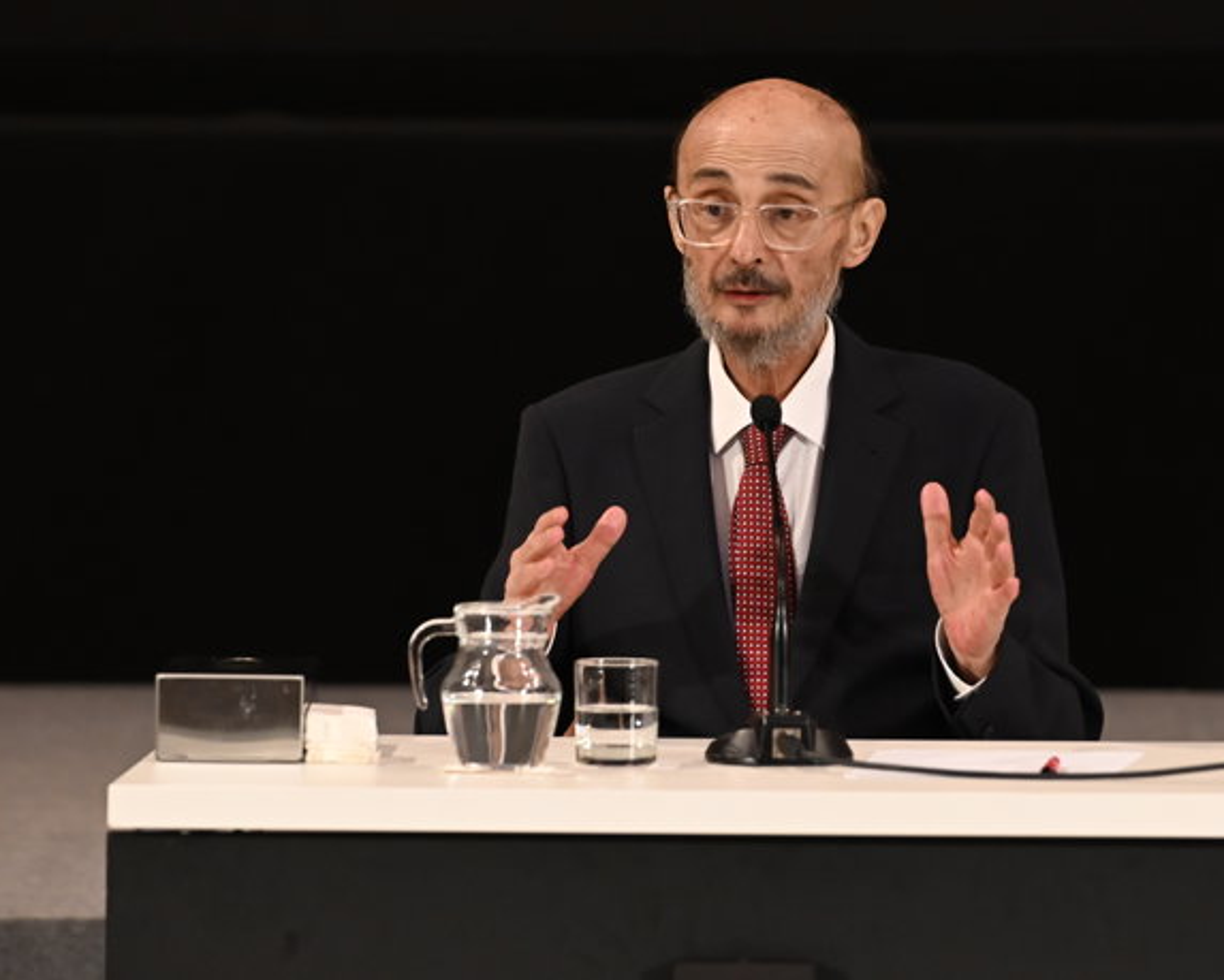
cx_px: 720
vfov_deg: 4.6
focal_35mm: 339
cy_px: 490
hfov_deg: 5.7
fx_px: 12287
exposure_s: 1/200
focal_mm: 200
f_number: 4
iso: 4000
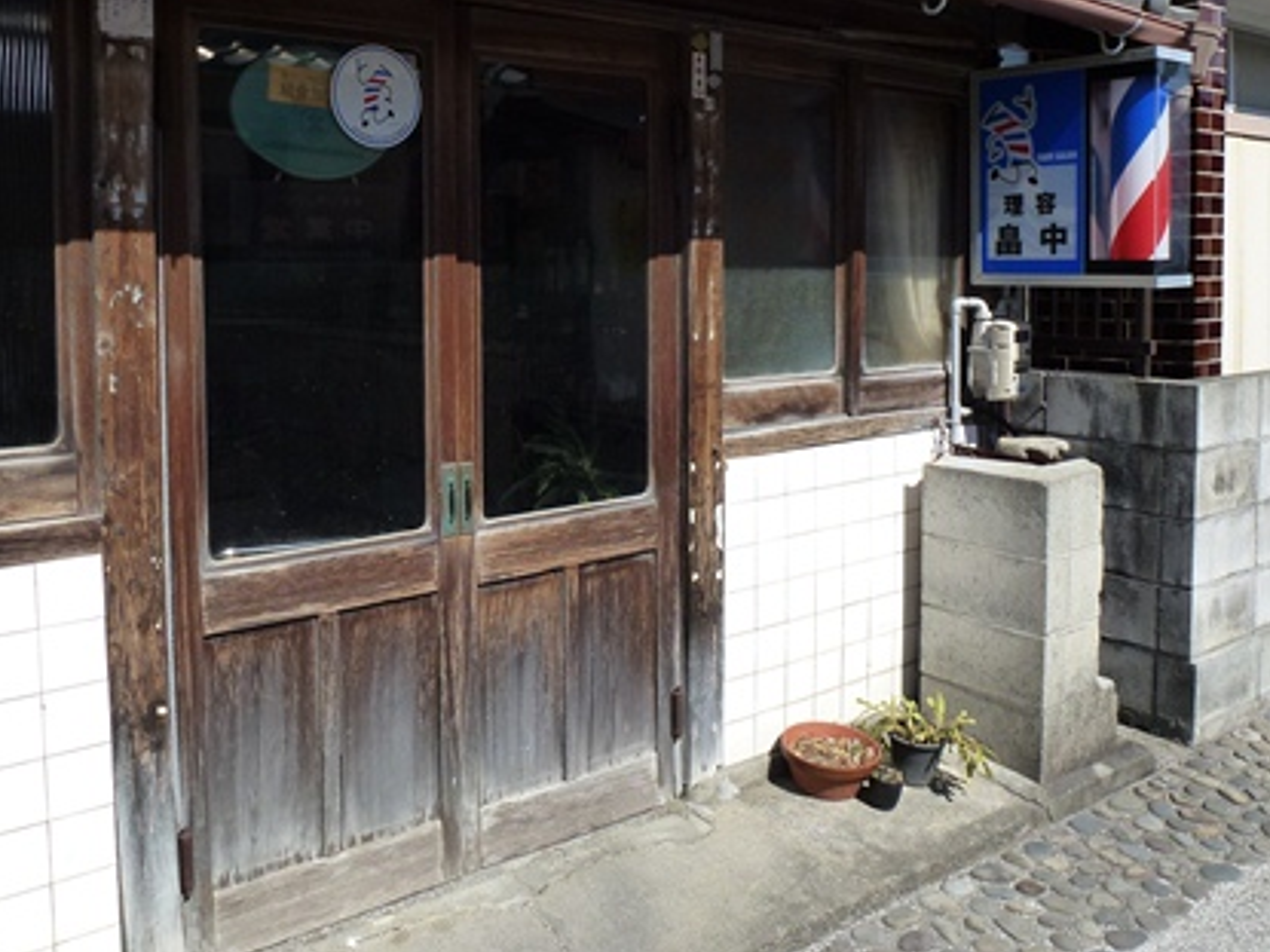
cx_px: 586
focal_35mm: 32
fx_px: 1174
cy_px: 331
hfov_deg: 56.8
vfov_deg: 43.6
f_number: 4
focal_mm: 4.3
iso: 160
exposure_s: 1/800
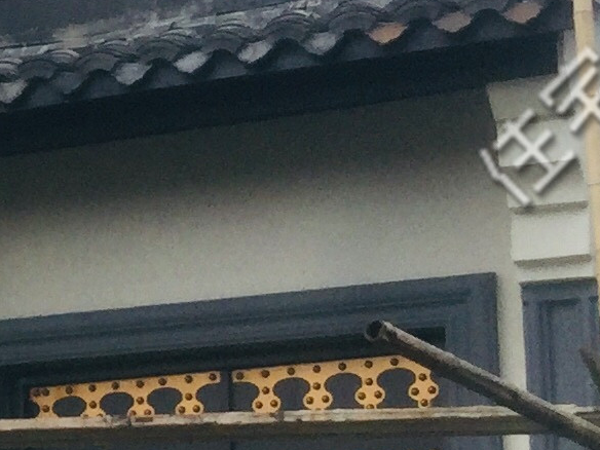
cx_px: -461
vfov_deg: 9.1
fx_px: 2808
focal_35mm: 162
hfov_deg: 11.4
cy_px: 503
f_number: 2.2
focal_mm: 4.15
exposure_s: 1/1276
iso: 32
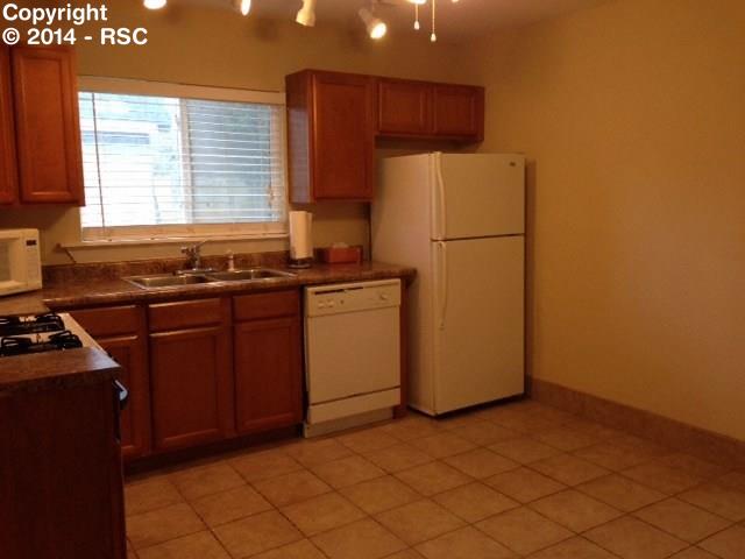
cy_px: 280
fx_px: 710
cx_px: 372
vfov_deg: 42.9
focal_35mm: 33
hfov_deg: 55.4
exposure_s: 1/20
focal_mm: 4.12
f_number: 2.4
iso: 50
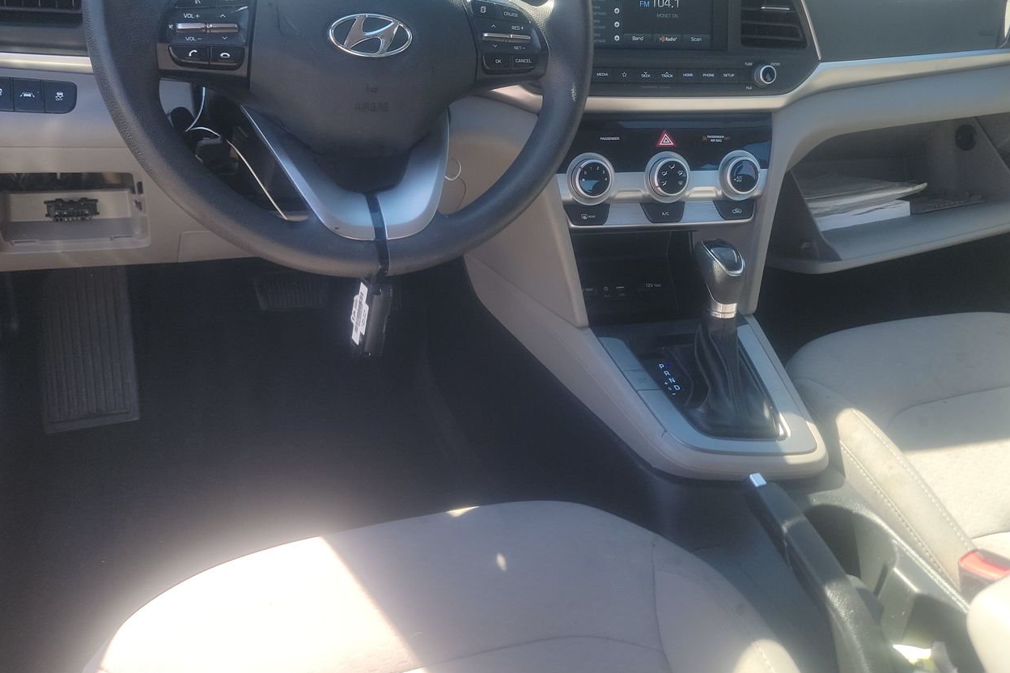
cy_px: 243
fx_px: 898
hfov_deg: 58.7
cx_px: 507
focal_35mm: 32
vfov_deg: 40.8
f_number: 1.8
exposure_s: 1/119
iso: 56
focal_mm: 6.7
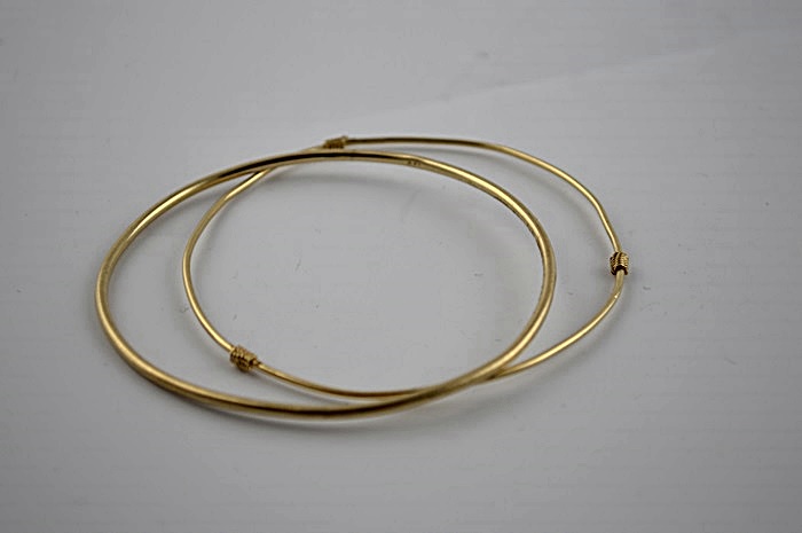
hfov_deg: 24.6
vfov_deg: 16.5
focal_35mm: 82
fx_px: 1836
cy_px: 266
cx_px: 401
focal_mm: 55
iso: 220
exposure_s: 1/125
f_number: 5.6
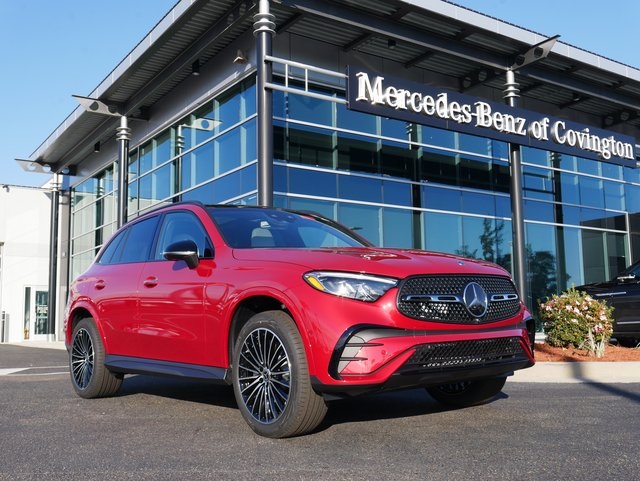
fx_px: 740
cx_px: 320
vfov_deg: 36.0
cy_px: 240
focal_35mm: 40
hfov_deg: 46.8
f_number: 7.1
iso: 200
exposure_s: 1/320
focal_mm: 20
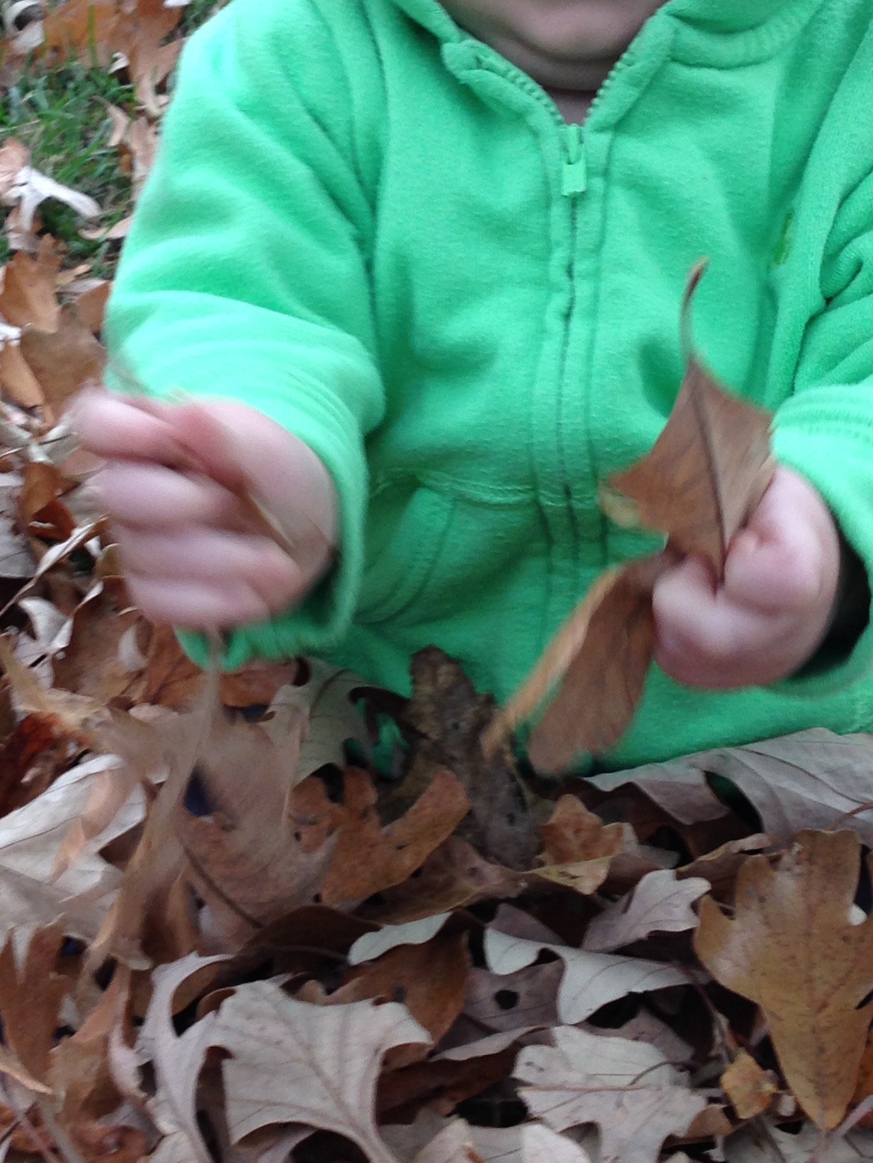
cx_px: 305
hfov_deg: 18.6
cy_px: 373
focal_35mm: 79
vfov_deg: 24.6
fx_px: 2655
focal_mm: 4.12
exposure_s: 1/40
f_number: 2.4
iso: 50
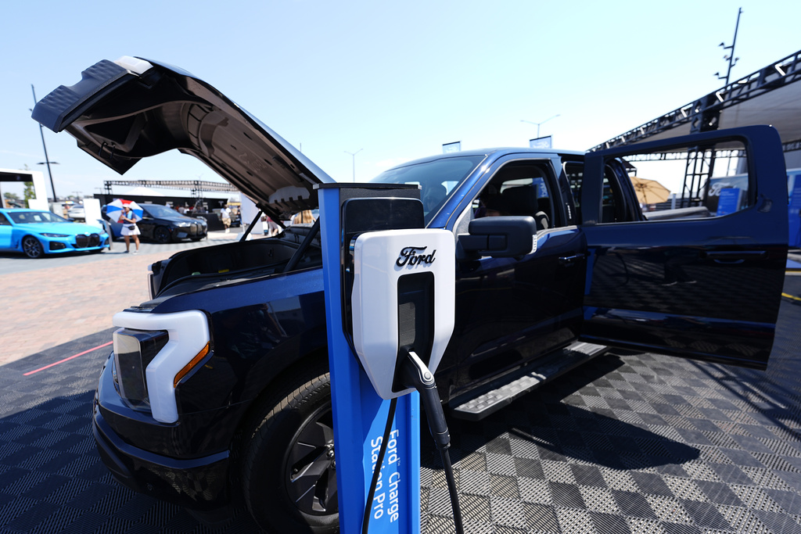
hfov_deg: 104.2
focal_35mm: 14
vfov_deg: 81.2
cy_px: 267
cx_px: 400
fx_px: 312
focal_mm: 14
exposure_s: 1/1000
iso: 125
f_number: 3.5
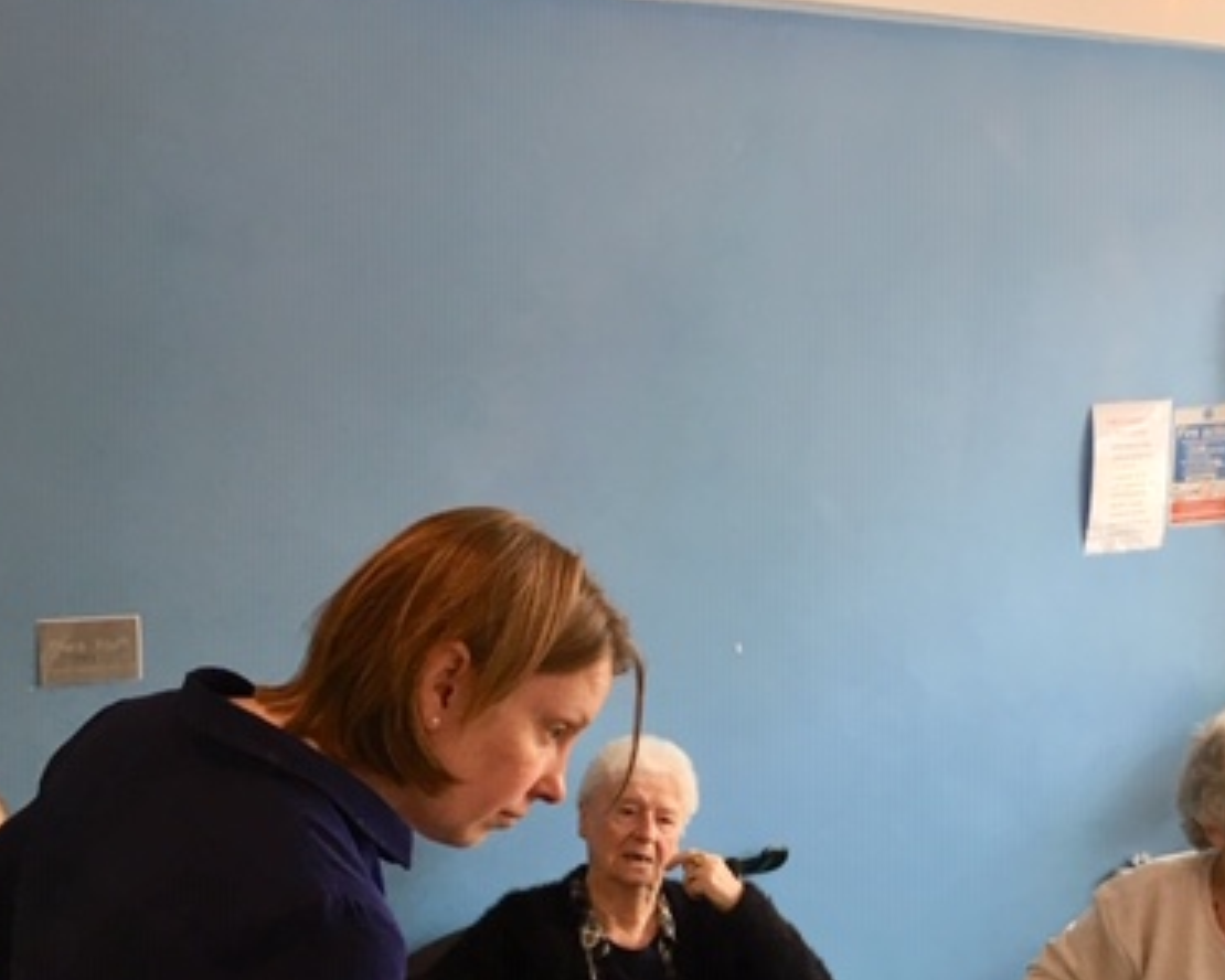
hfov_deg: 37.7
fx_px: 1777
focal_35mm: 49
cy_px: 745
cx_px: 798
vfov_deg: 30.3
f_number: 2.2
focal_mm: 4.15
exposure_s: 1/33
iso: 80
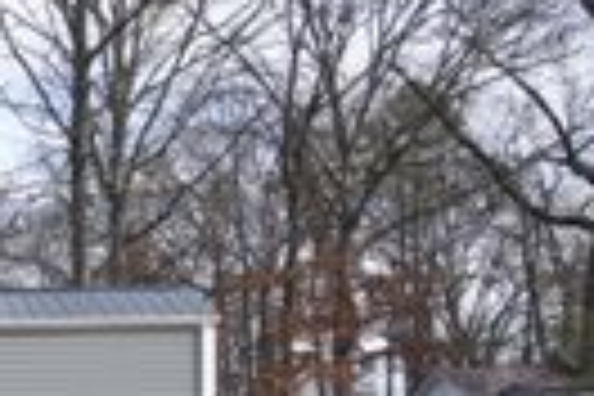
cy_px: 515
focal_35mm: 114
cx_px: -392
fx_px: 1881
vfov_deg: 11.7
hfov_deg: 15.9
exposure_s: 1/320
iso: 100
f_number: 4.5
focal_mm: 20
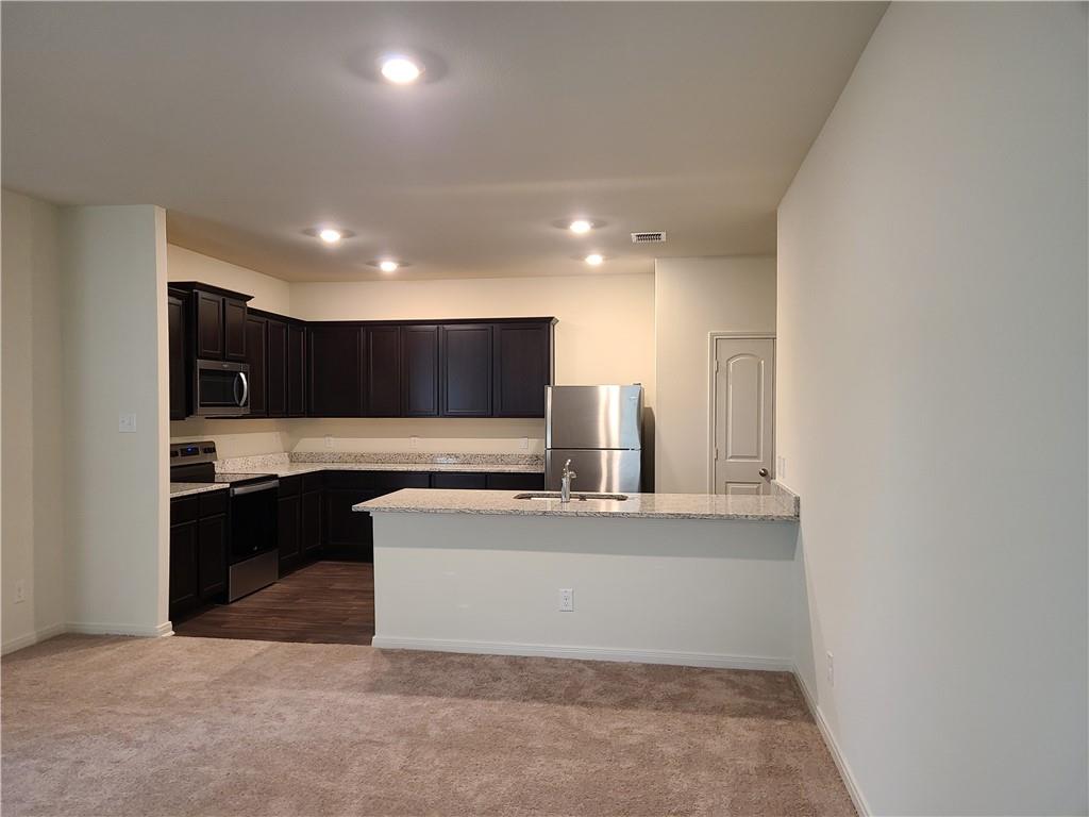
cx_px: 544
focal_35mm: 26
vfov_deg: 53.1
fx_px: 818
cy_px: 408
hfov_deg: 67.3
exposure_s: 1/39
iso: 200
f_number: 1.8
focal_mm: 5.4
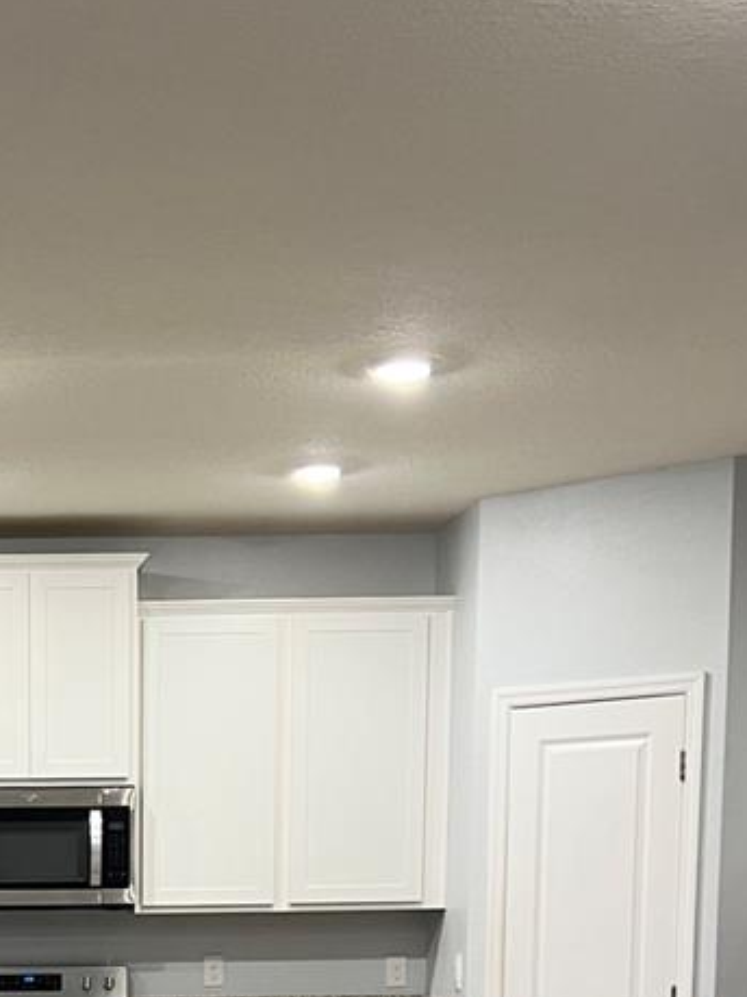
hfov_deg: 20.9
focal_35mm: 68
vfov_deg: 26.2
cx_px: 0
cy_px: 1116
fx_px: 1957
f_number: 1.5
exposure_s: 1/60
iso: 100
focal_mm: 5.7
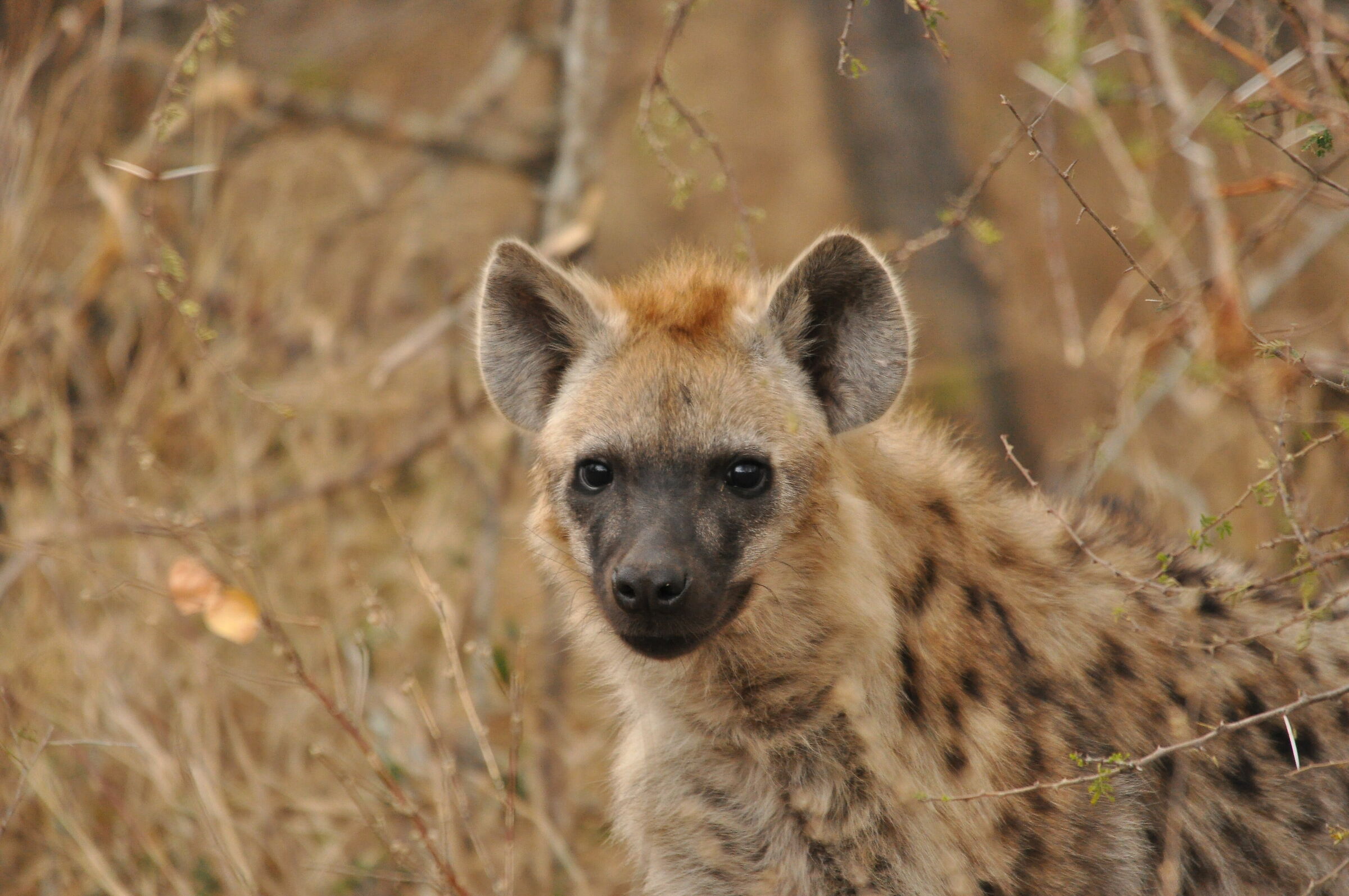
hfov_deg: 3.4
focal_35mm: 600
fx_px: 22456
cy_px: 448
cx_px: 674
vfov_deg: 2.3
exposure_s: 1/80
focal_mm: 400
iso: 1250
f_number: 5.6
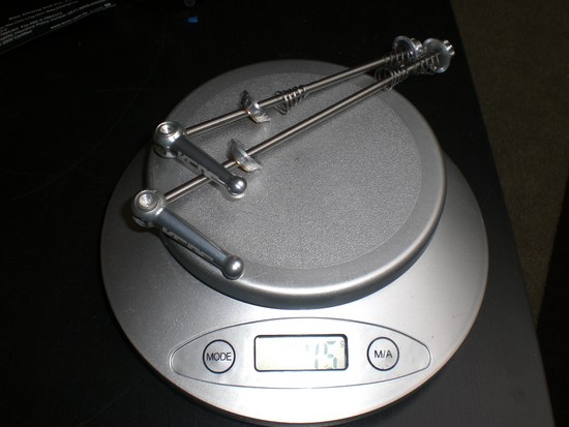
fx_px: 625
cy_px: 214
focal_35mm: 38
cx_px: 284
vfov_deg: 37.7
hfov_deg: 49.0
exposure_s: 1/100
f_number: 4.4
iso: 50
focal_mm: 6.3
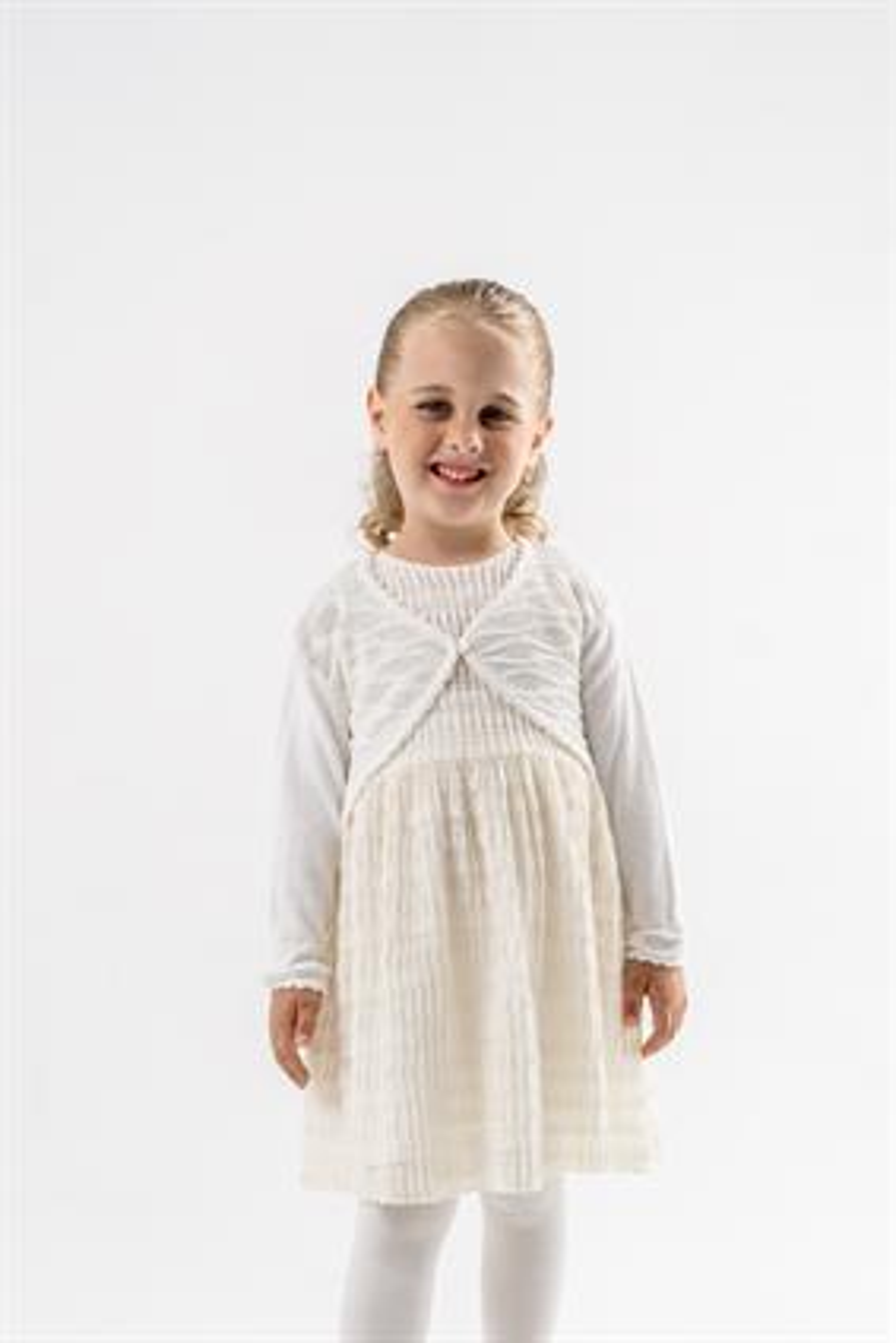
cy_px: 672
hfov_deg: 19.5
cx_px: 448
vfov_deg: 28.8
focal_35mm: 70
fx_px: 2611
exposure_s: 1/400
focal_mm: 70
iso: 250
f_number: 3.2
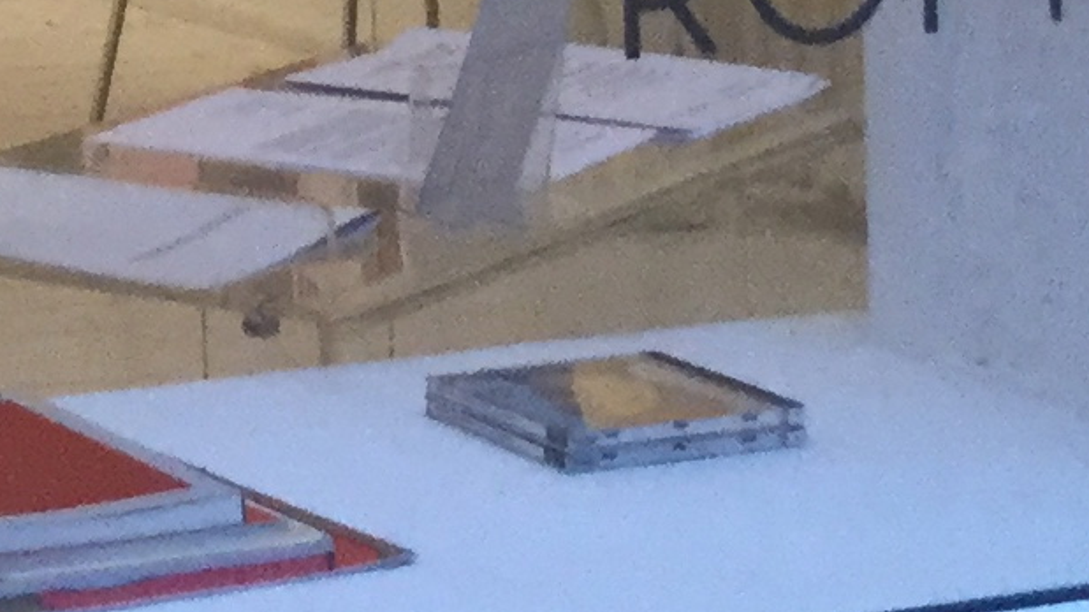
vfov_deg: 6.4
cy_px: -965
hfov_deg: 11.5
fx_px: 5139
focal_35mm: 178
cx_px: -660
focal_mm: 3.3
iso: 125
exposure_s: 1/33
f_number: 2.4
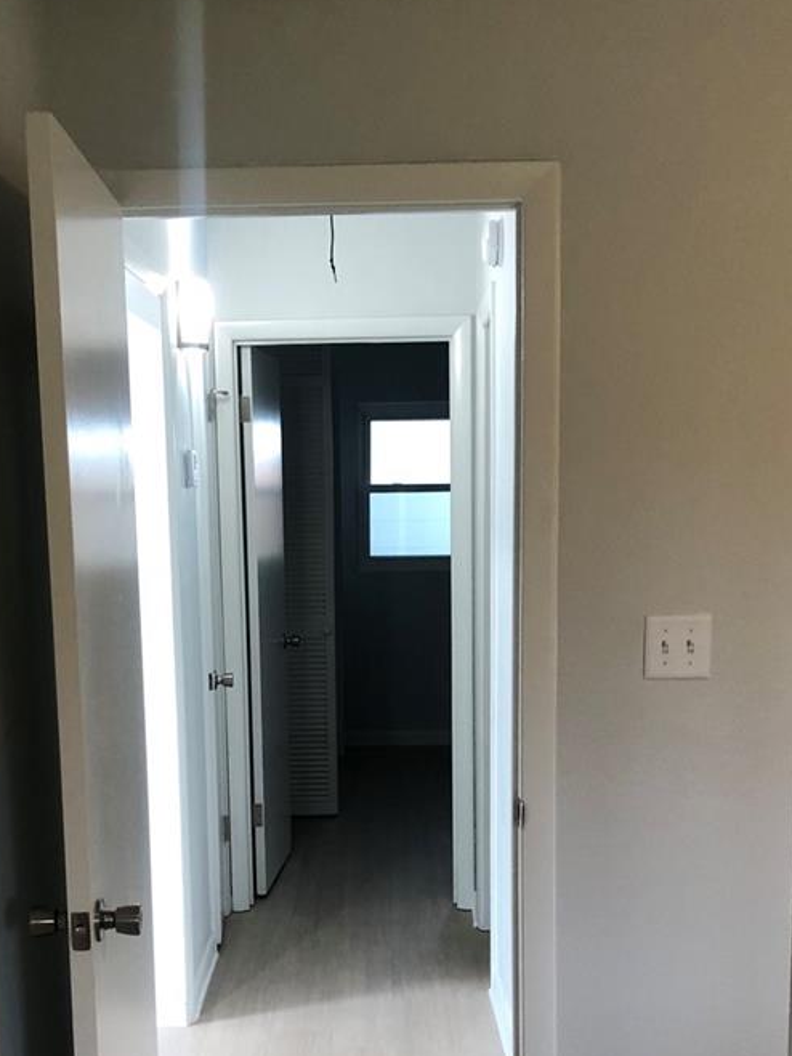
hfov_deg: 28.5
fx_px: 1556
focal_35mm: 51
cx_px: 338
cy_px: 758
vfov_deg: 36.8
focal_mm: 3.99
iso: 50
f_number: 1.8
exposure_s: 1/15
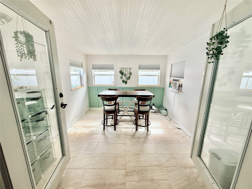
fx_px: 102
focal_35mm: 14
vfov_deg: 85.7
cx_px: 126
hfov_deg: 102.1
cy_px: 94
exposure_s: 1/143
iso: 50
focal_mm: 2.22
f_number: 2.2
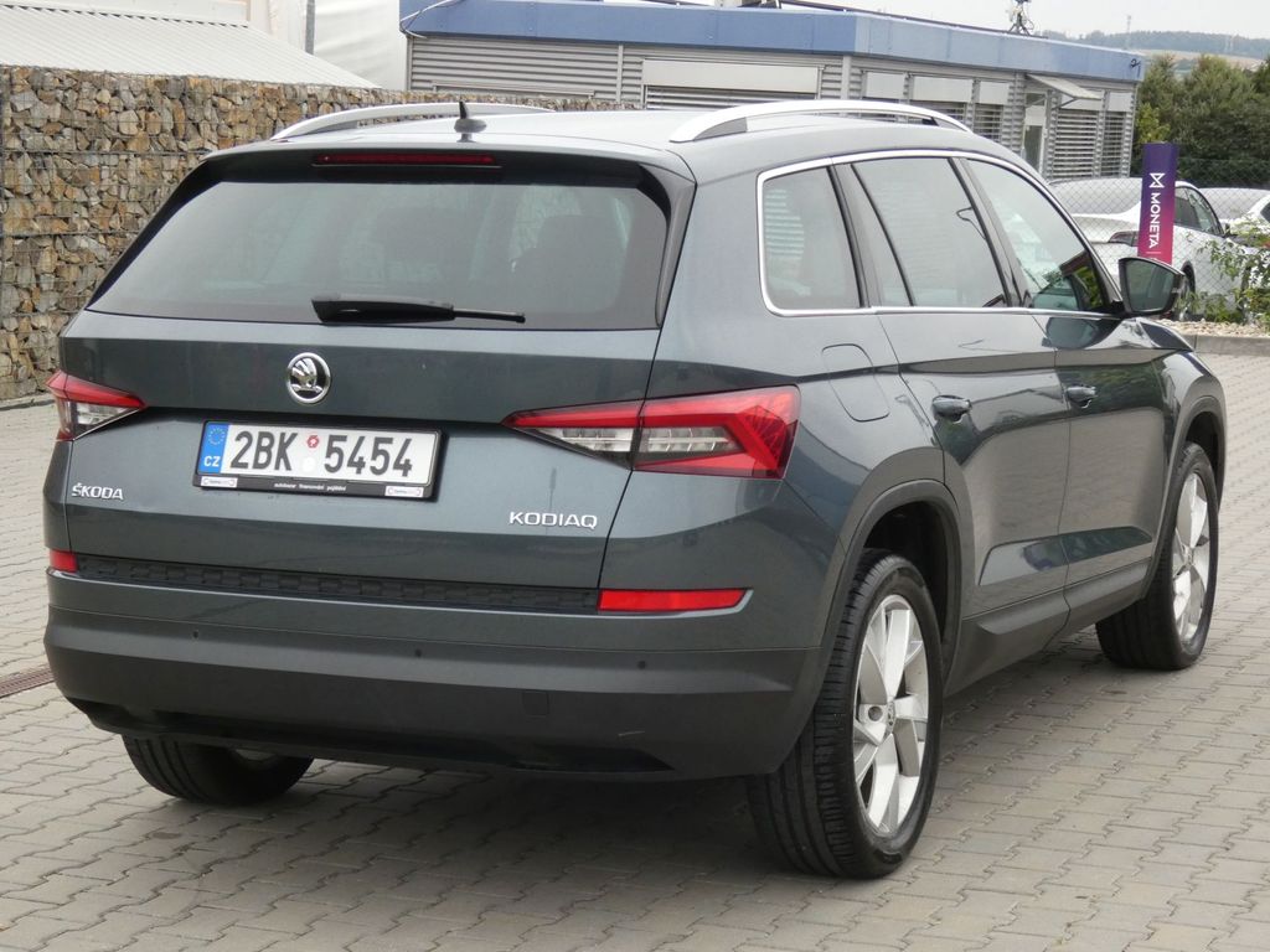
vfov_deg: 19.9
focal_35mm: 74
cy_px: 476
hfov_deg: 26.3
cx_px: 635
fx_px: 2715
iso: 400
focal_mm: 13.3
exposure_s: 1/80
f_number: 5.6
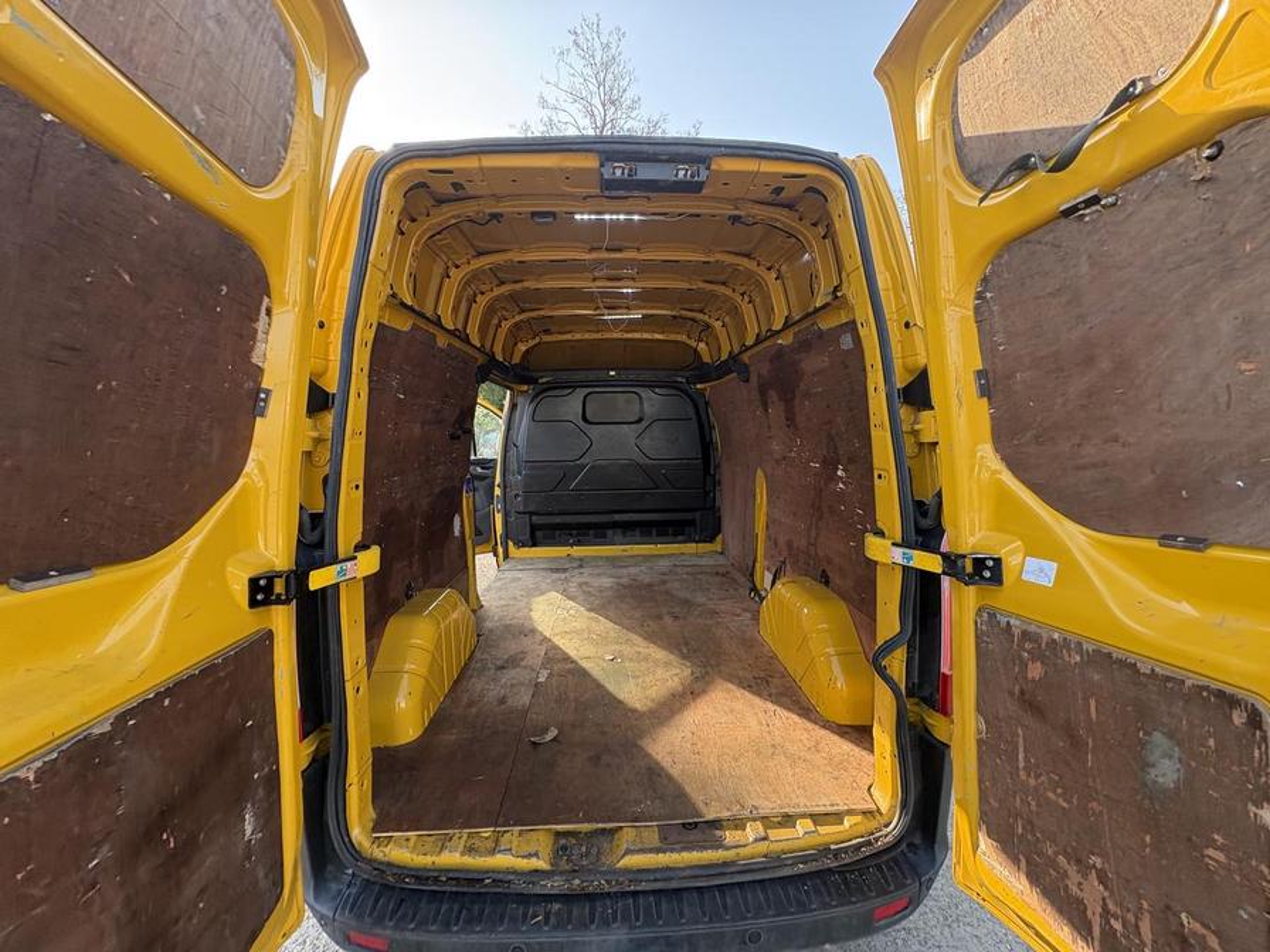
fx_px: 514
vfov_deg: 85.7
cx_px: 635
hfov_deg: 102.1
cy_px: 476
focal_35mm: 14
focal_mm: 2.22
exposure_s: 1/136
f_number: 2.2
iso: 100
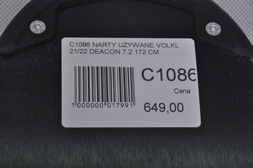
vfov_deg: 8.7
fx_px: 1106
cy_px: 84
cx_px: 126
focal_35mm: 158
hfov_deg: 13.1
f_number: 9.5
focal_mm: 105
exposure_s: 1/125
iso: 3200
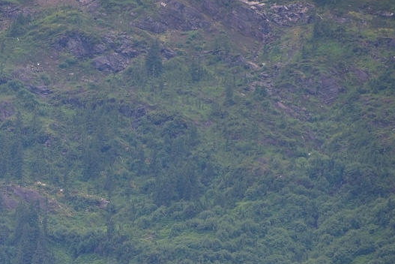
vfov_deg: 1.9
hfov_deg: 2.8
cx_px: -6
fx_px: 7992
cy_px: 160
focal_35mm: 728
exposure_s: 1/640
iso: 500
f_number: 5.6
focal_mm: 300
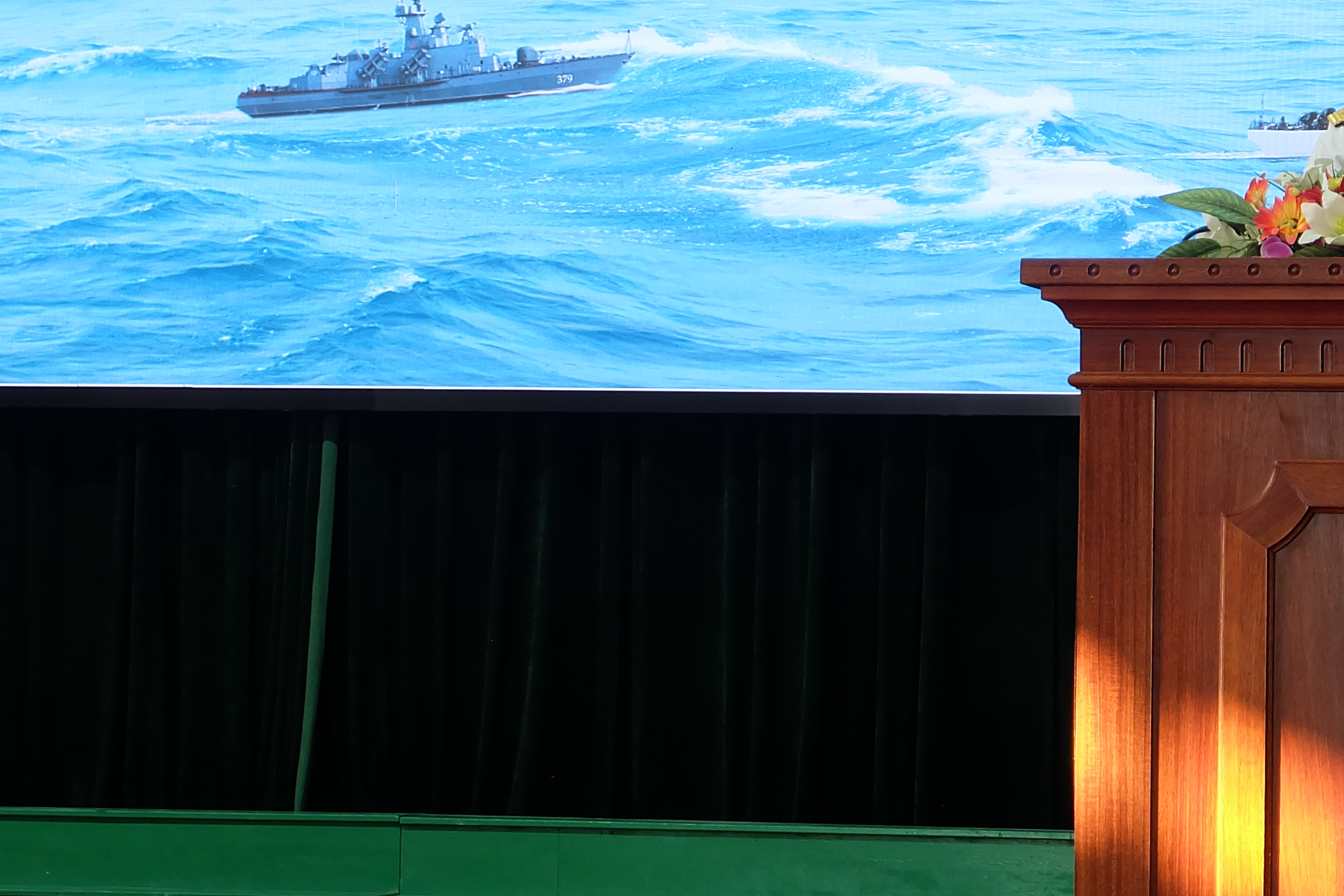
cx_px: 761
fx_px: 5563
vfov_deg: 9.2
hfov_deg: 13.8
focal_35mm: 149
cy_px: 10
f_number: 5.6
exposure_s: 1/52
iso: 800
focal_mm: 50
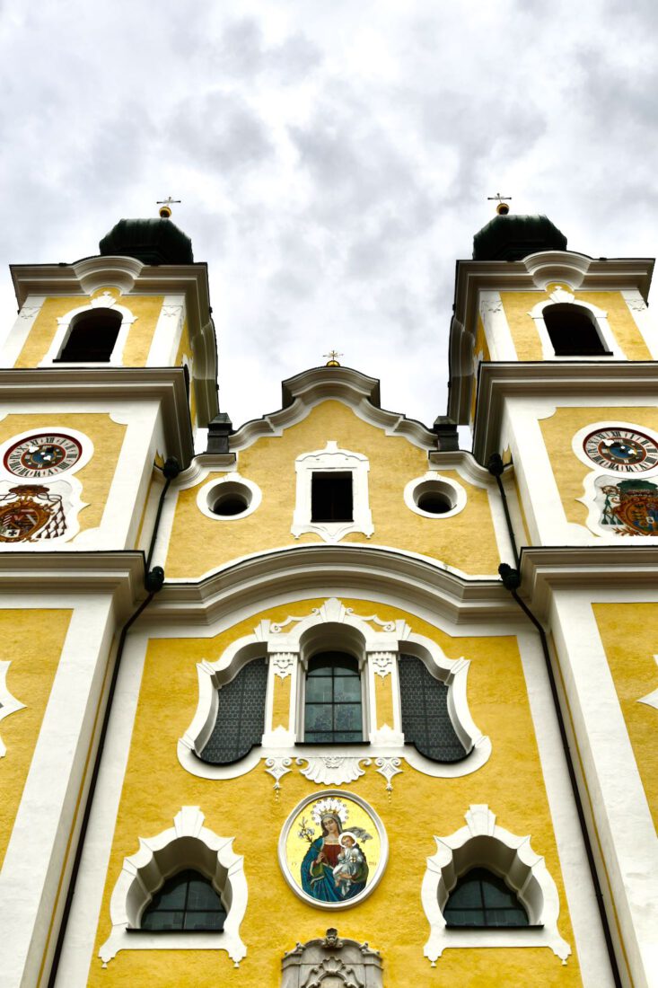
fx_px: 987
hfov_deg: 36.9
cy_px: 494
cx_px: 329
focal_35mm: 36
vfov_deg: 53.1
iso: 100
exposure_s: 1/250
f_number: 8
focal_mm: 24
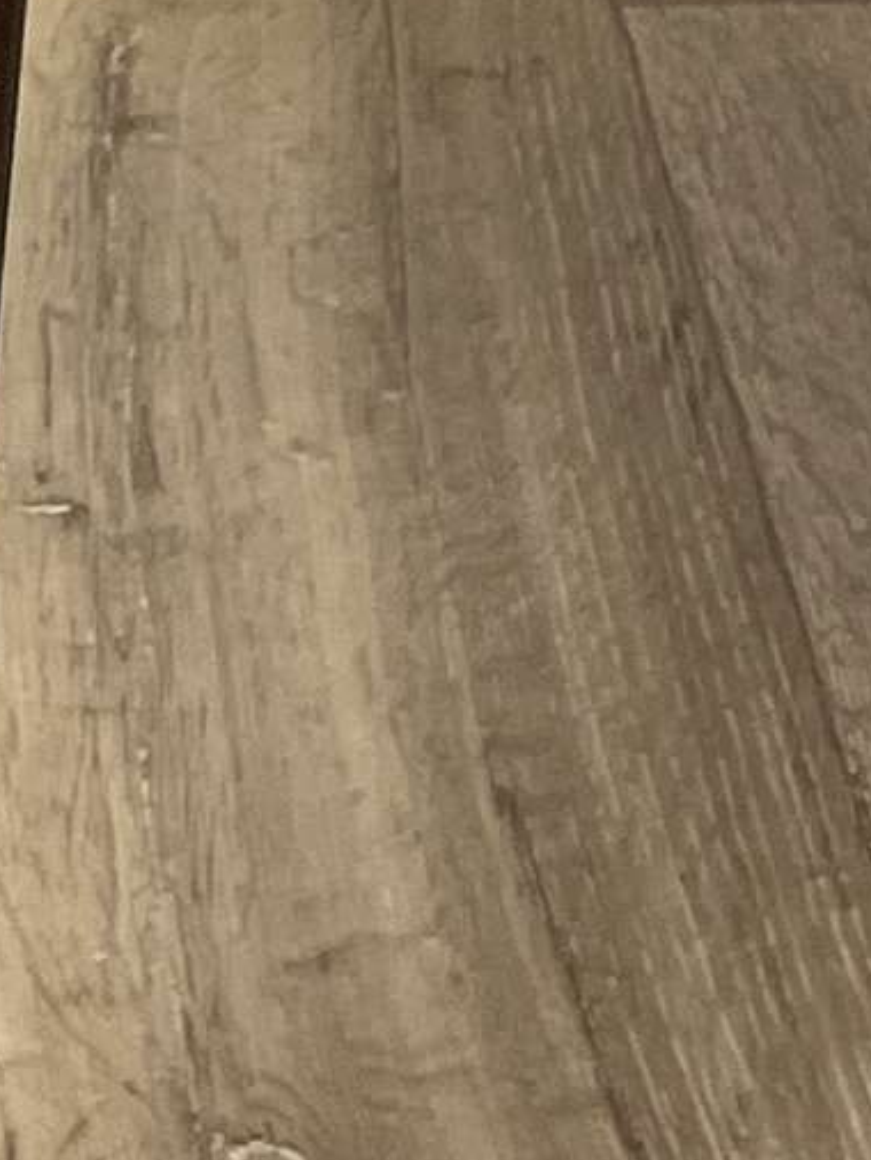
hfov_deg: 6.9
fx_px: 6939
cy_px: -729
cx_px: -967
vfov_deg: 9.2
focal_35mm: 207
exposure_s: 1/100
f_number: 1.6
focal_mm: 4.2
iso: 64
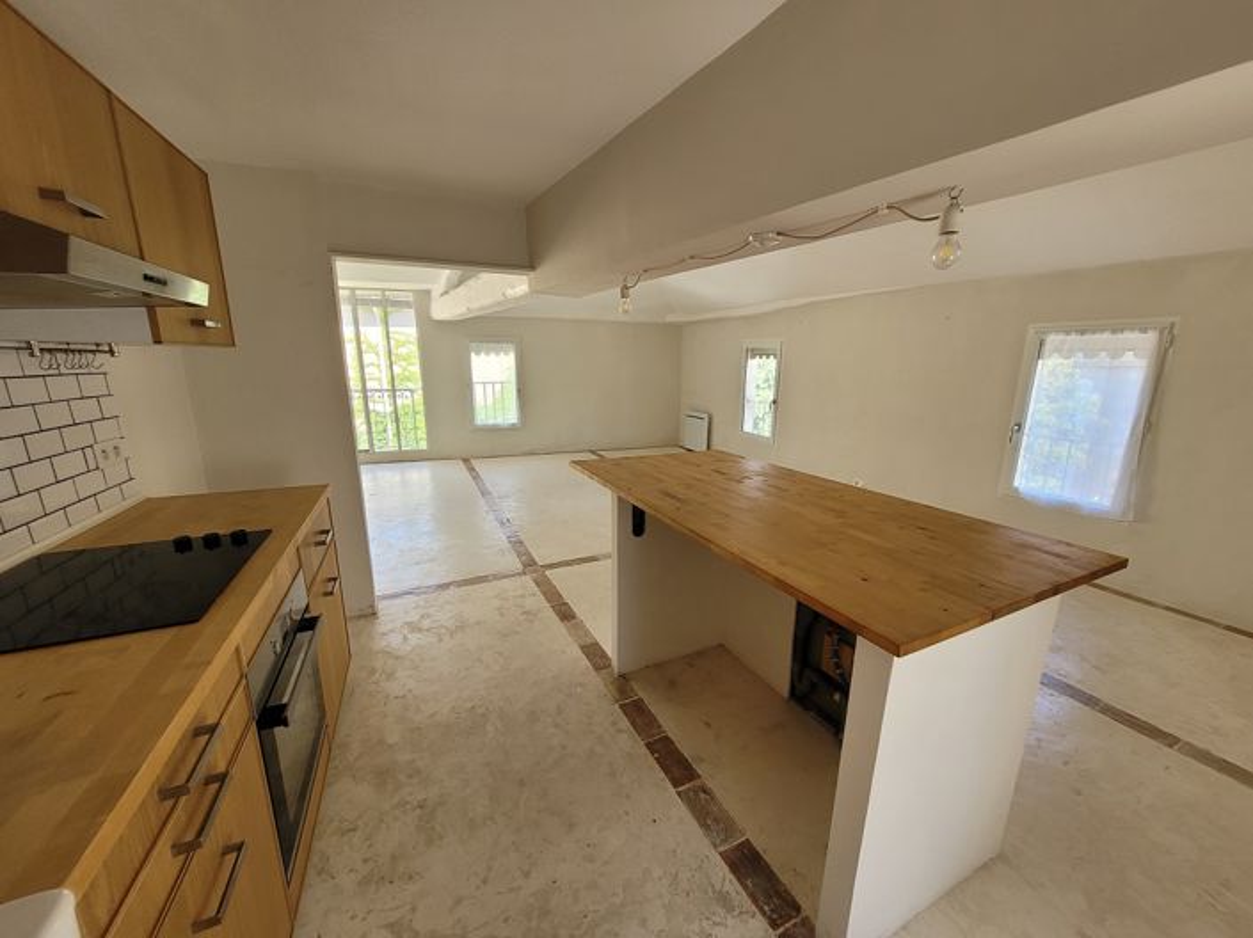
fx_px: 470
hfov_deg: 106.2
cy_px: 469
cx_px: 626
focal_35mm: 13
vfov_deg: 89.9
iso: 64
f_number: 2.2
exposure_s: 1/100
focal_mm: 1.74
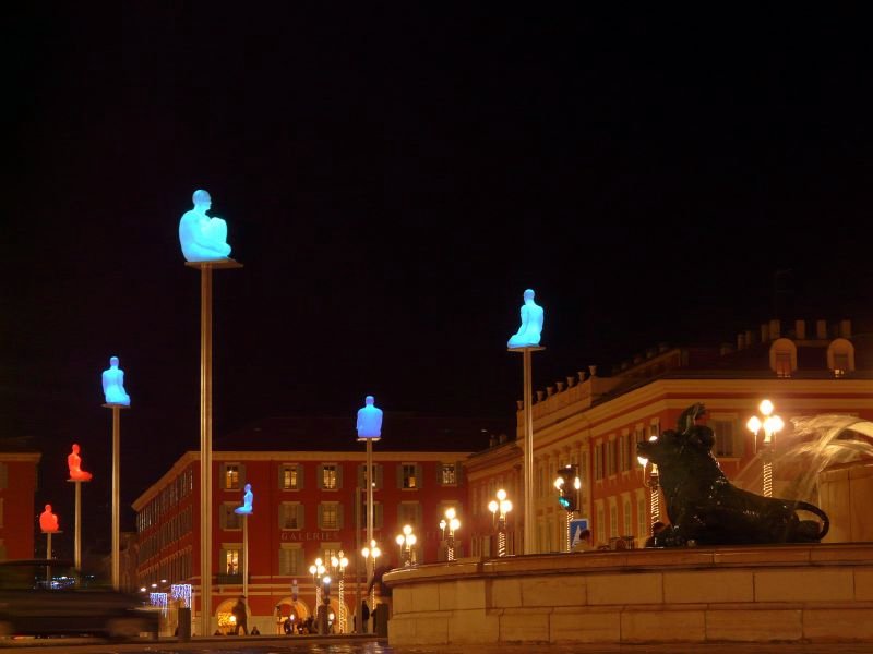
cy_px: 327
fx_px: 2547
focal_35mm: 101
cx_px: 436
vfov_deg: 14.6
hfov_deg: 19.4
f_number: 3.6
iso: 160
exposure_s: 1/8
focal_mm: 16.6
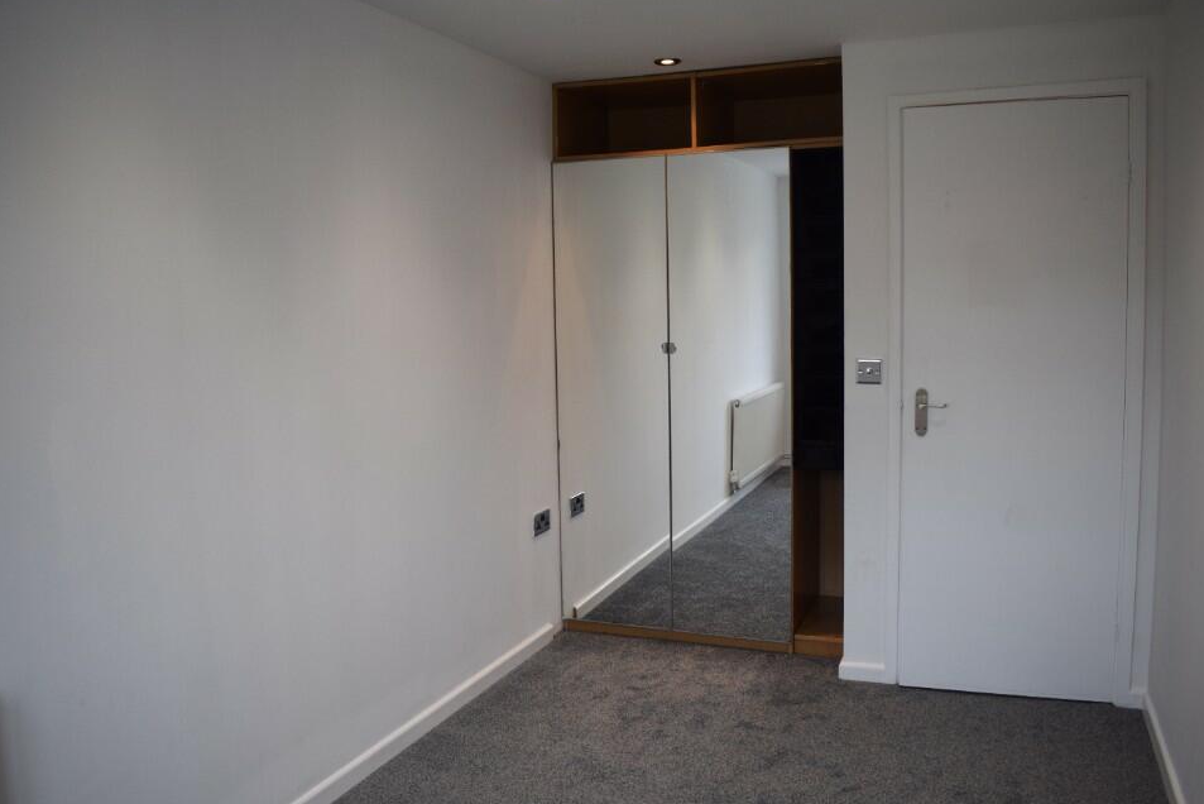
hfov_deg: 63.6
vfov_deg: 45.0
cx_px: 603
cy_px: 376
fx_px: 970
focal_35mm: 29
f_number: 4.5
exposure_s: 1/80
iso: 400
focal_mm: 18
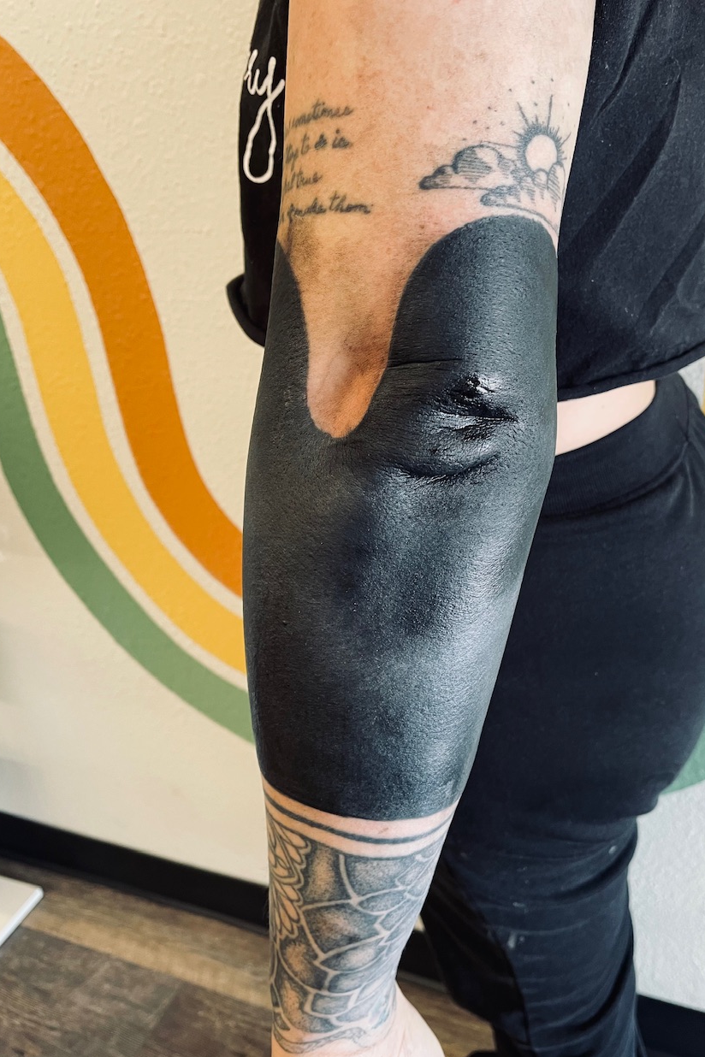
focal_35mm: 28
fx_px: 822
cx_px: 400
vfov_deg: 65.5
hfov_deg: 46.3
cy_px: 534
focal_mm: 4.2
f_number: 1.6
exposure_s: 1/60
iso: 125
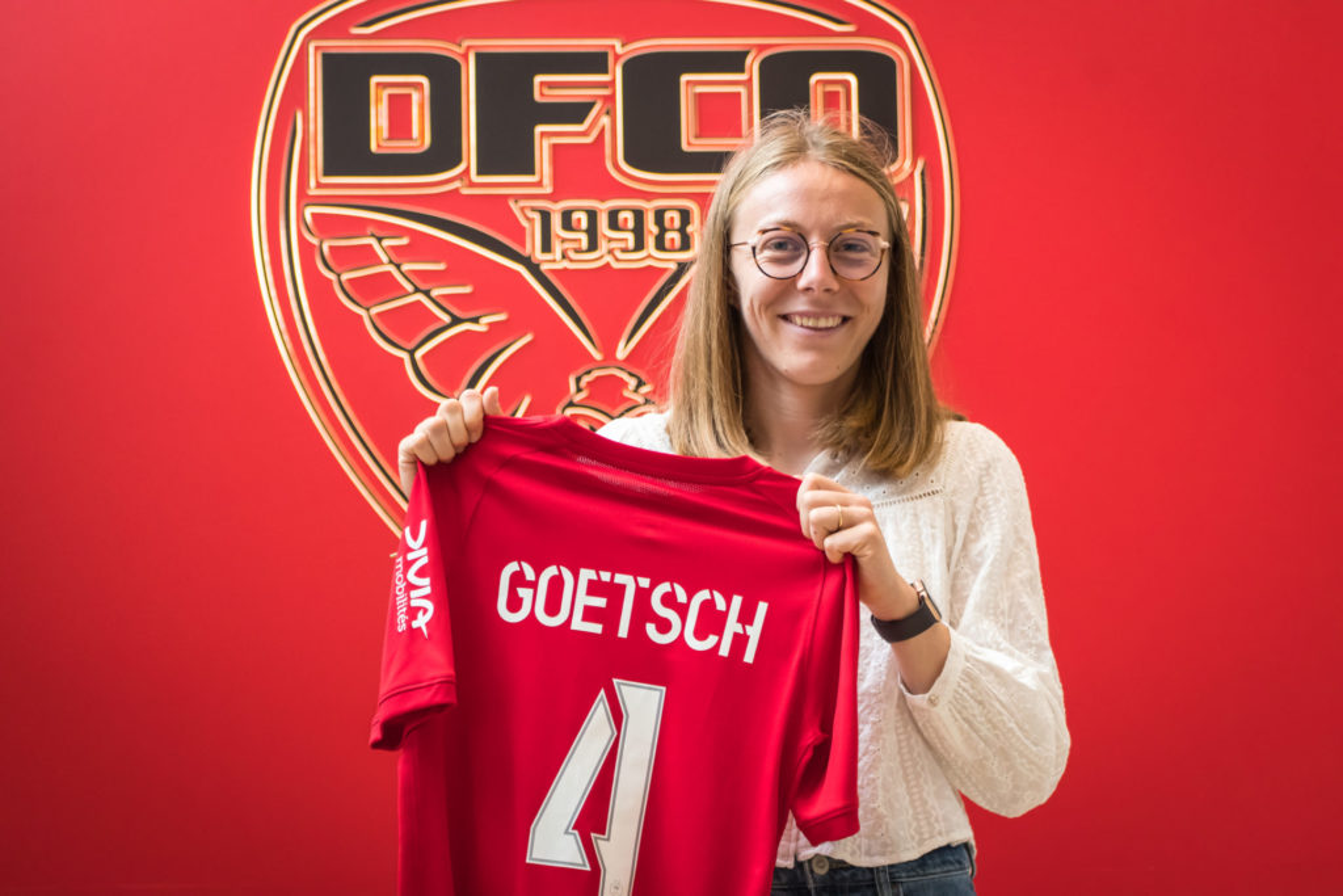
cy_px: 448
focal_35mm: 105
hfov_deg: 19.5
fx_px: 3917
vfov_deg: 13.0
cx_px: 672
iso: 1600
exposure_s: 1/320
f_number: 4.5
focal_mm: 70
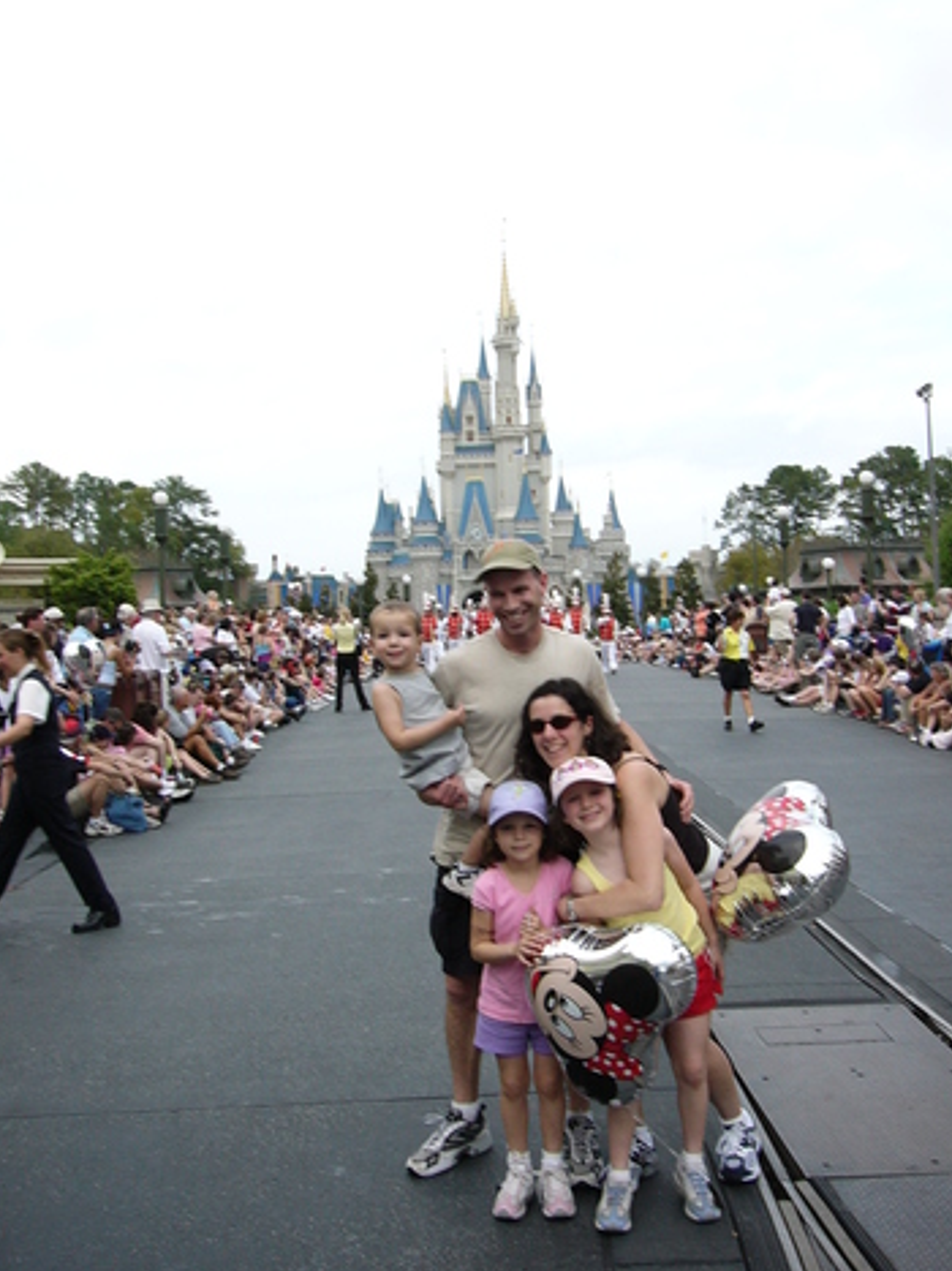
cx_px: 473
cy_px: 623
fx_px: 1321
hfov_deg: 39.6
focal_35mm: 36
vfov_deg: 51.4
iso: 100
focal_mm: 5.8
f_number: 8
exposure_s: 1/100
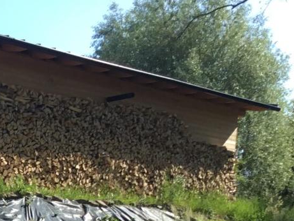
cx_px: -131
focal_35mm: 90
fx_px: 765
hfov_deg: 19.3
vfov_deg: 15.4
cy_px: 310
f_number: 2.4
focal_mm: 3.3
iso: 25
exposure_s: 1/554
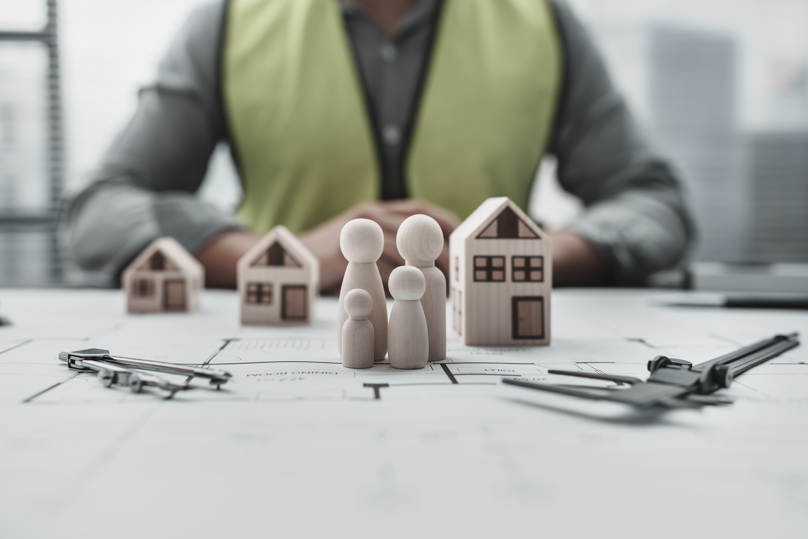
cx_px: 404
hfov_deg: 54.4
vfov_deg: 37.9
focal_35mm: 35
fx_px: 785
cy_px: 270
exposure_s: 1/125
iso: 250
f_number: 2.8
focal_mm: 35
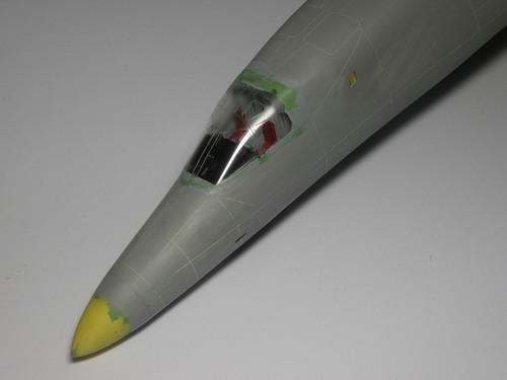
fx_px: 981
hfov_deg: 29.0
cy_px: 190
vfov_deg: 21.9
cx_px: 254
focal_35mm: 67
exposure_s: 1/61.4
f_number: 3.5
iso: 82
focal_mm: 11.9
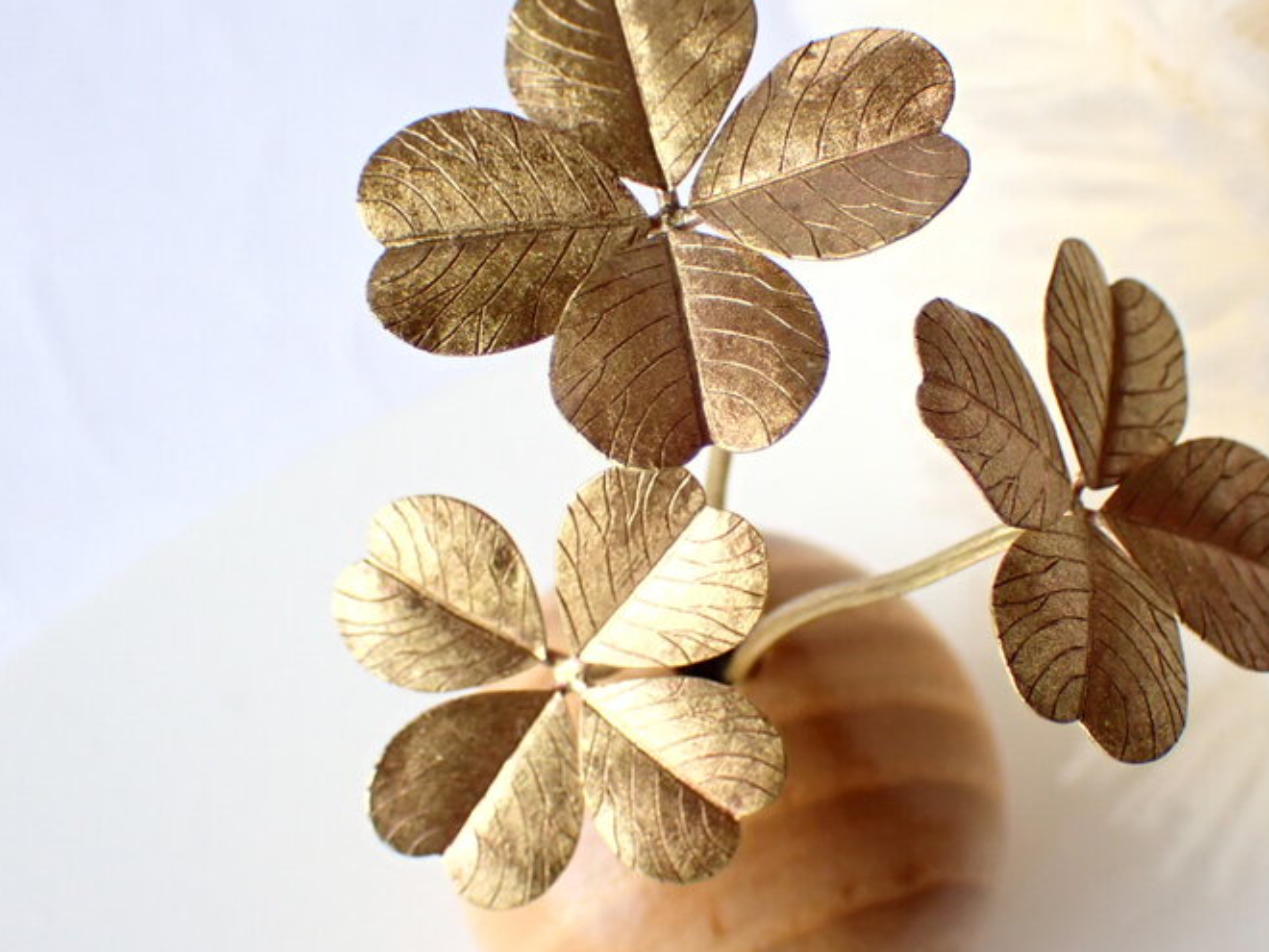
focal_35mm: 75
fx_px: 2749
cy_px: 433
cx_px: 699
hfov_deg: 26.0
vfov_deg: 19.6
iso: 320
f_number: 3.5
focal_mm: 10.35
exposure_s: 1/200
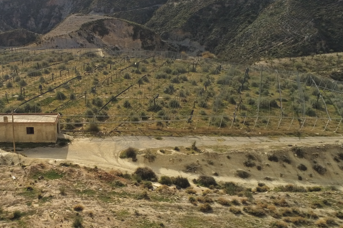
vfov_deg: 29.9
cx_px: 92
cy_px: 111
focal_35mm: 45
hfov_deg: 42.5
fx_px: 429
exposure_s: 1/1923
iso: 106
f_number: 2.4
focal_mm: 4
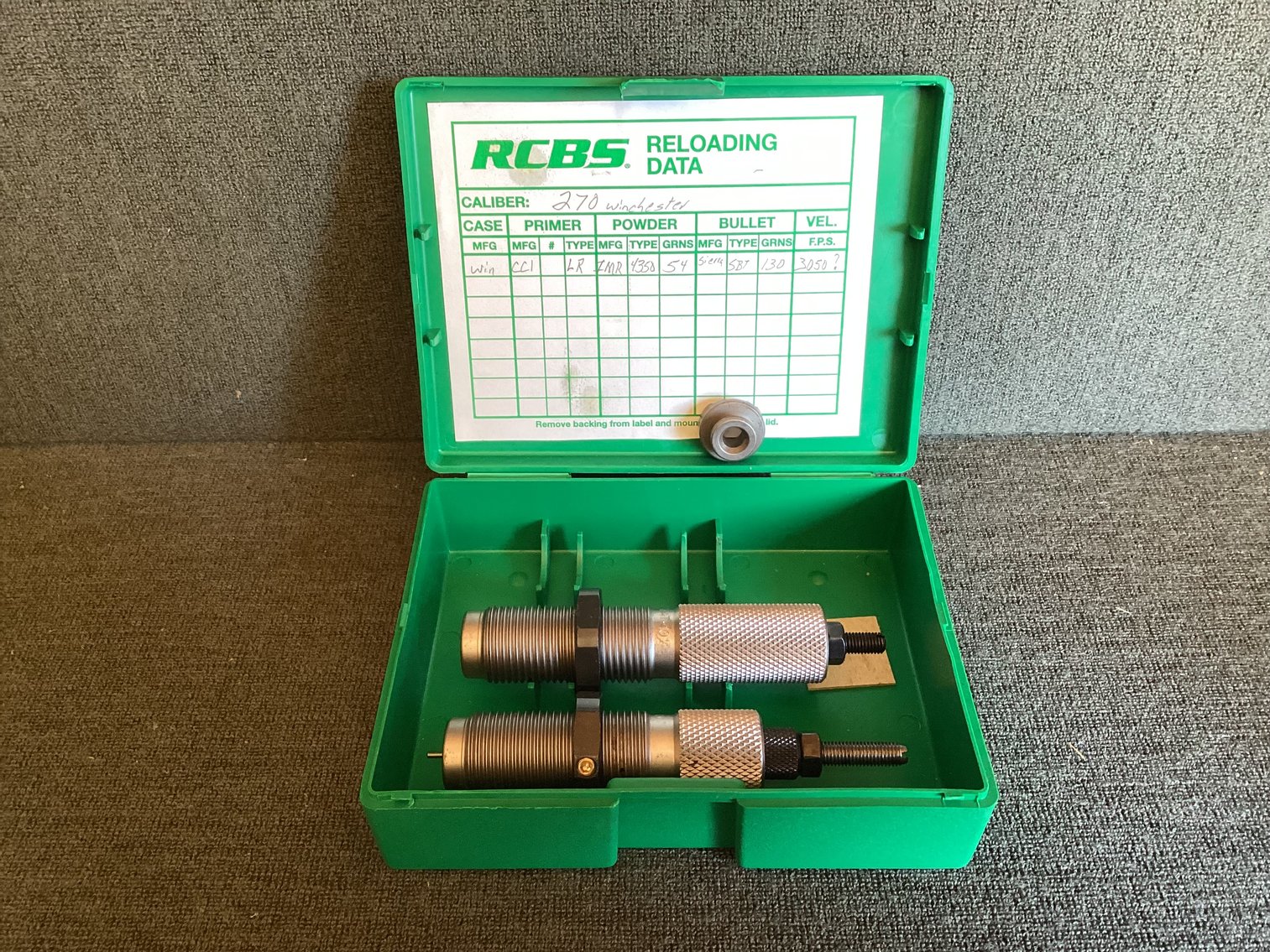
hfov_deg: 58.3
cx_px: 635
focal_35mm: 31
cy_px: 476
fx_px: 1137
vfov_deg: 45.4
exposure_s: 1/50
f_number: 2.4
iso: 100
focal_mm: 3.3
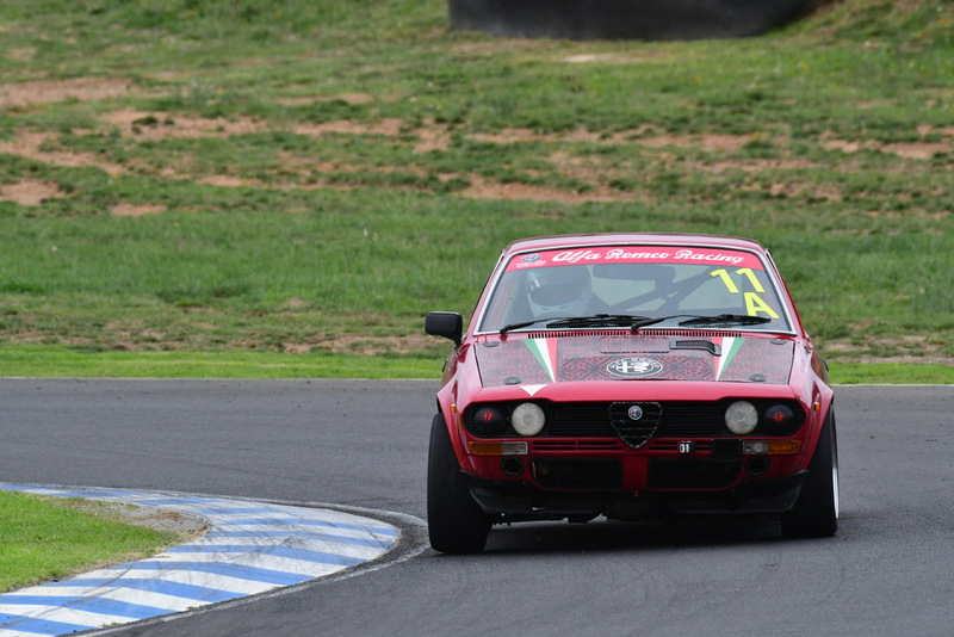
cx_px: 477
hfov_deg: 2.7
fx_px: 19881
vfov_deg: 1.8
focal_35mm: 750
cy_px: 318
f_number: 11
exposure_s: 1/640
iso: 1250
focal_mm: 500
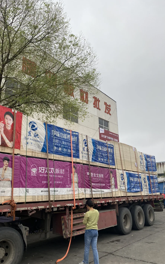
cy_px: 133
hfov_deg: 44.6
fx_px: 201
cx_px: 82
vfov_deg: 66.5
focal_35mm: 28
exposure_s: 1/301
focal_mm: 4.25
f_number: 1.8
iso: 32
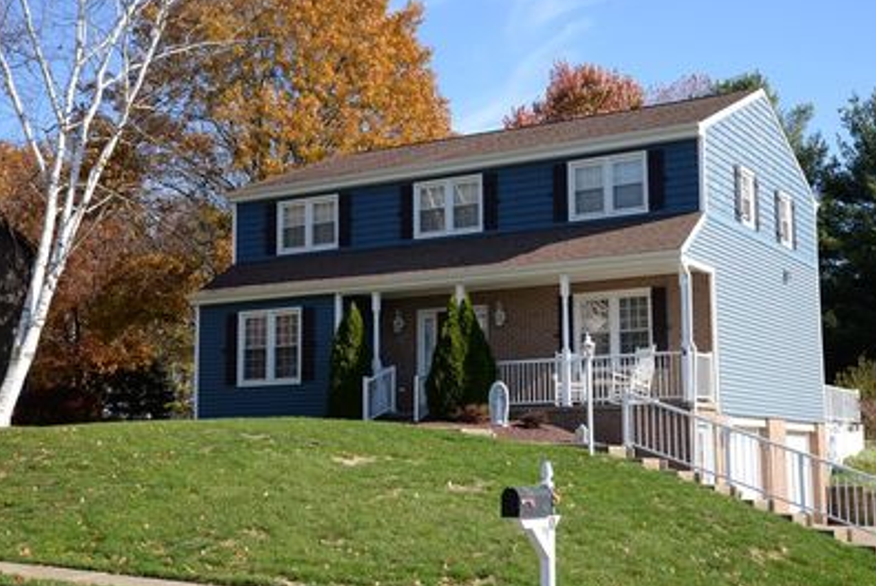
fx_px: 1291
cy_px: 290
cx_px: 469
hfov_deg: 37.5
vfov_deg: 25.6
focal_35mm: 53
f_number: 11
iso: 125
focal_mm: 42
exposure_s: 1/60
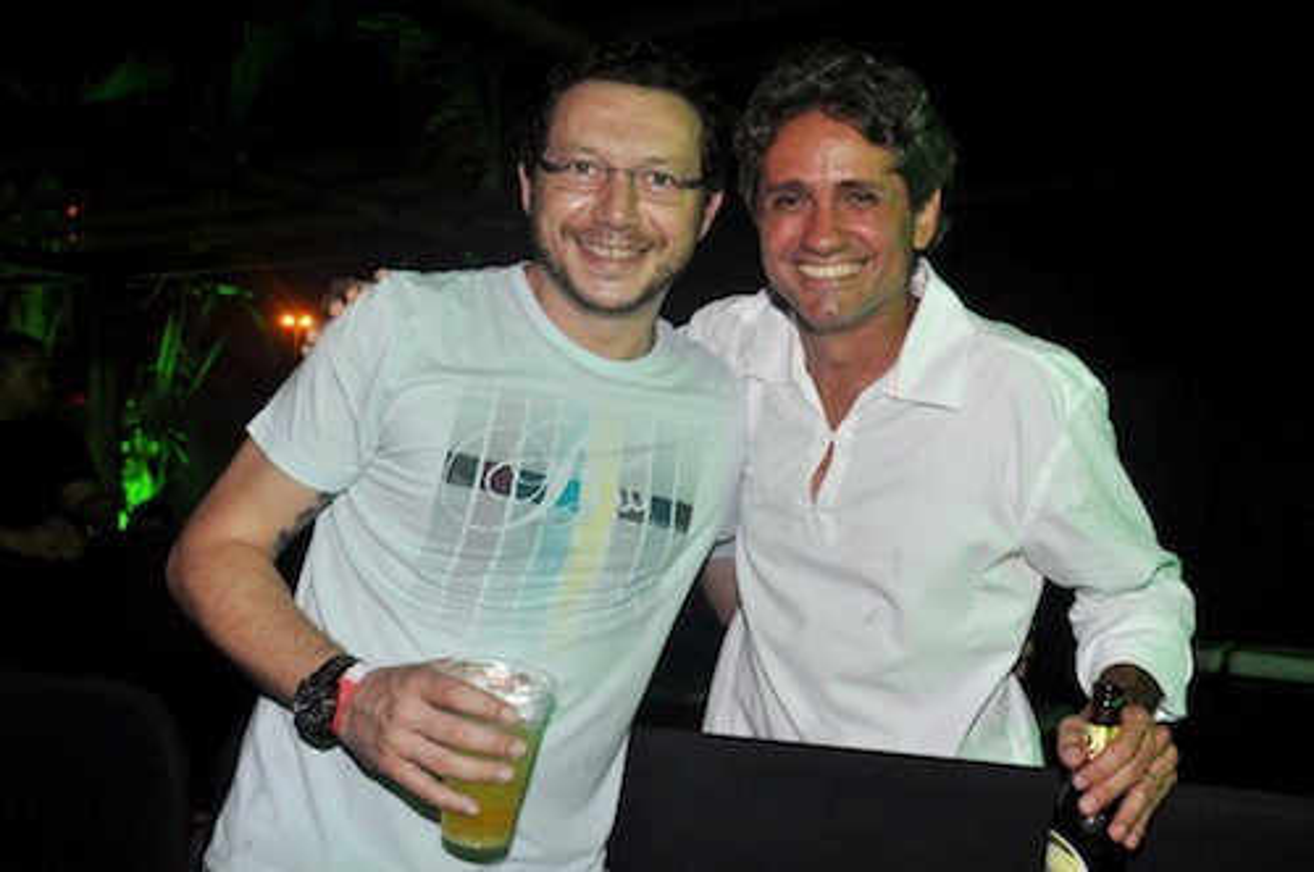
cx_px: 657
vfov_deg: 34.1
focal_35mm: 39
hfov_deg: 49.6
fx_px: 1422
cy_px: 436
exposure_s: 1/60
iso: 1600
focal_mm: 26
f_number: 7.1
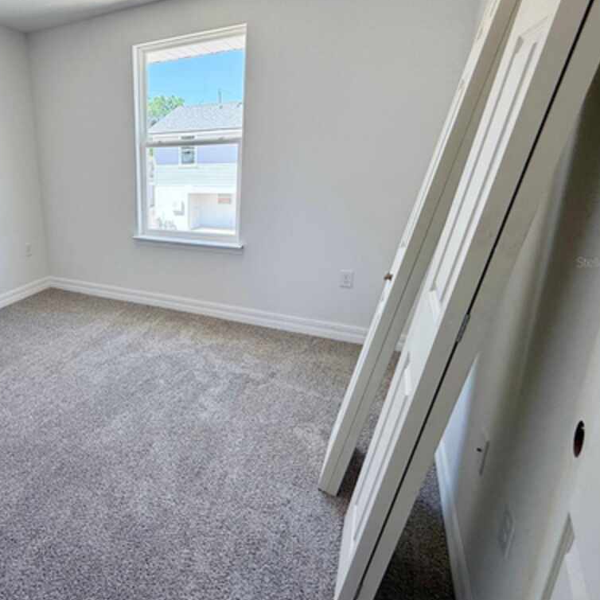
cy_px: 262
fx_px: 412
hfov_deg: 66.1
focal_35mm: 21
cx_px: 127
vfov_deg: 71.8
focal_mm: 2.22
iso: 64
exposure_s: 1/135
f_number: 2.2
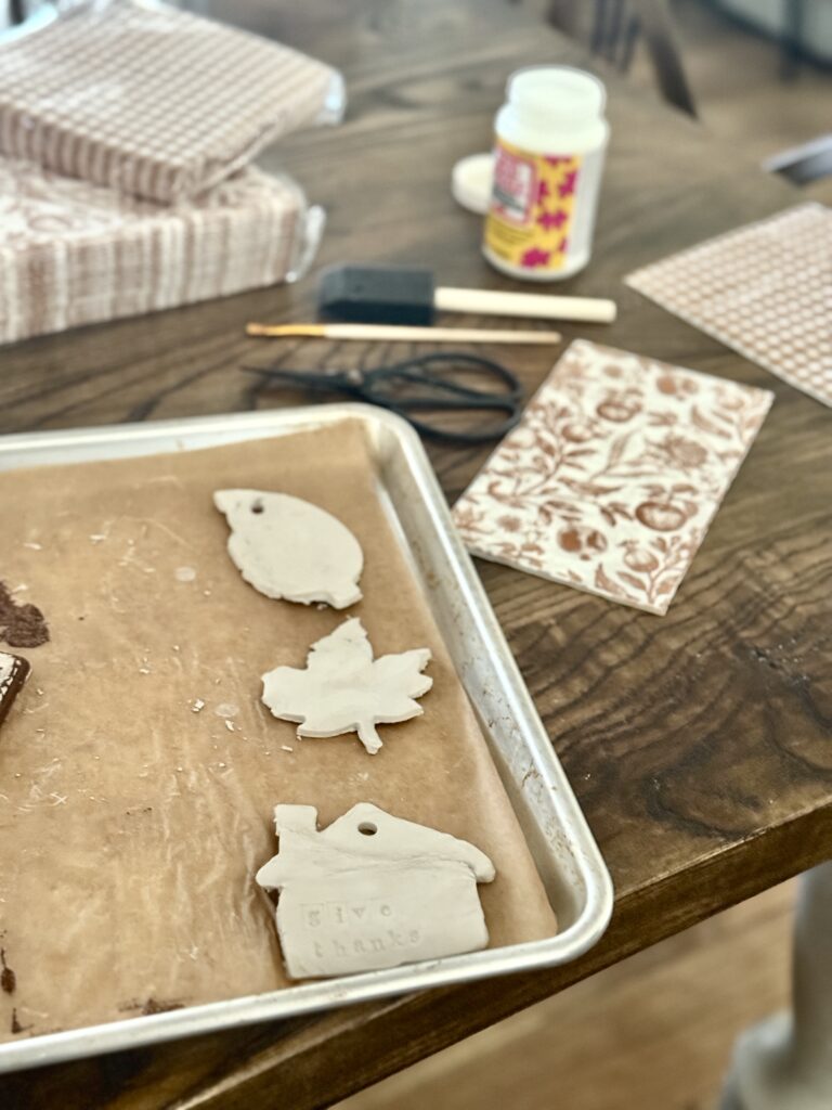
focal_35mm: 48
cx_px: 416
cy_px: 555
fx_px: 1538
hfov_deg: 30.3
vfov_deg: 39.7
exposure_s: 1/30
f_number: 1.78
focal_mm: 6.76
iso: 640
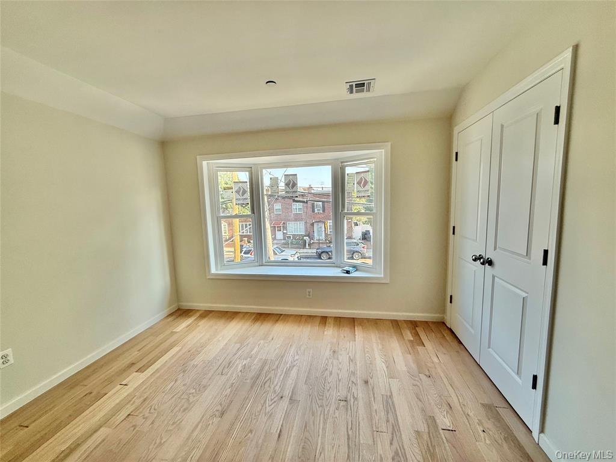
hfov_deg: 102.1
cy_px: 231
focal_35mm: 14
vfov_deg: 85.7
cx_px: 308
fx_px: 249
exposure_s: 1/200
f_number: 2.2
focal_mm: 2.22
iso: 64
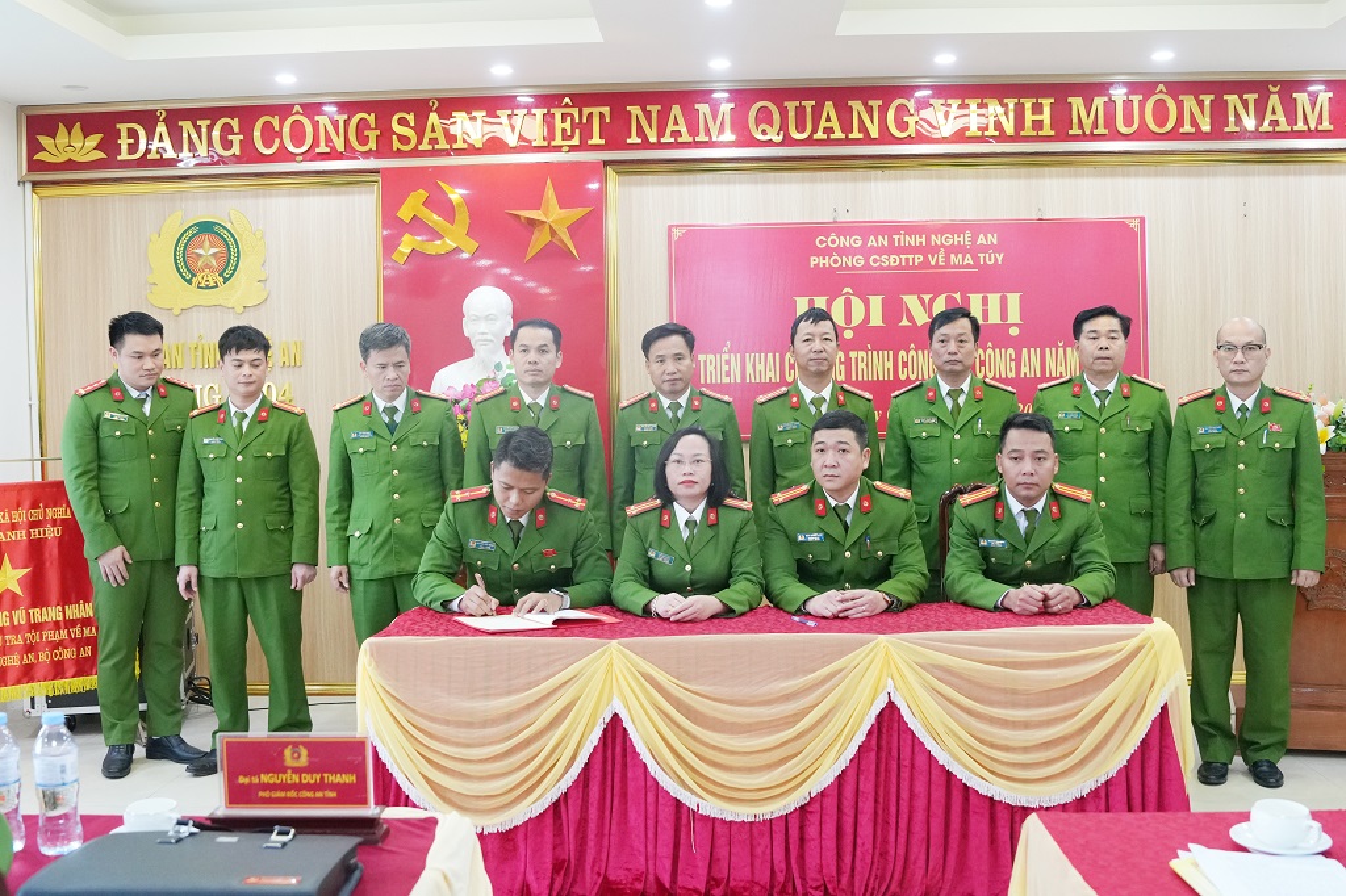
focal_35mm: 36
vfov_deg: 36.8
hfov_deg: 53.1
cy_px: 448
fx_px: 1345
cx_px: 673
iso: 2500
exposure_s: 1/125
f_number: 4
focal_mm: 24
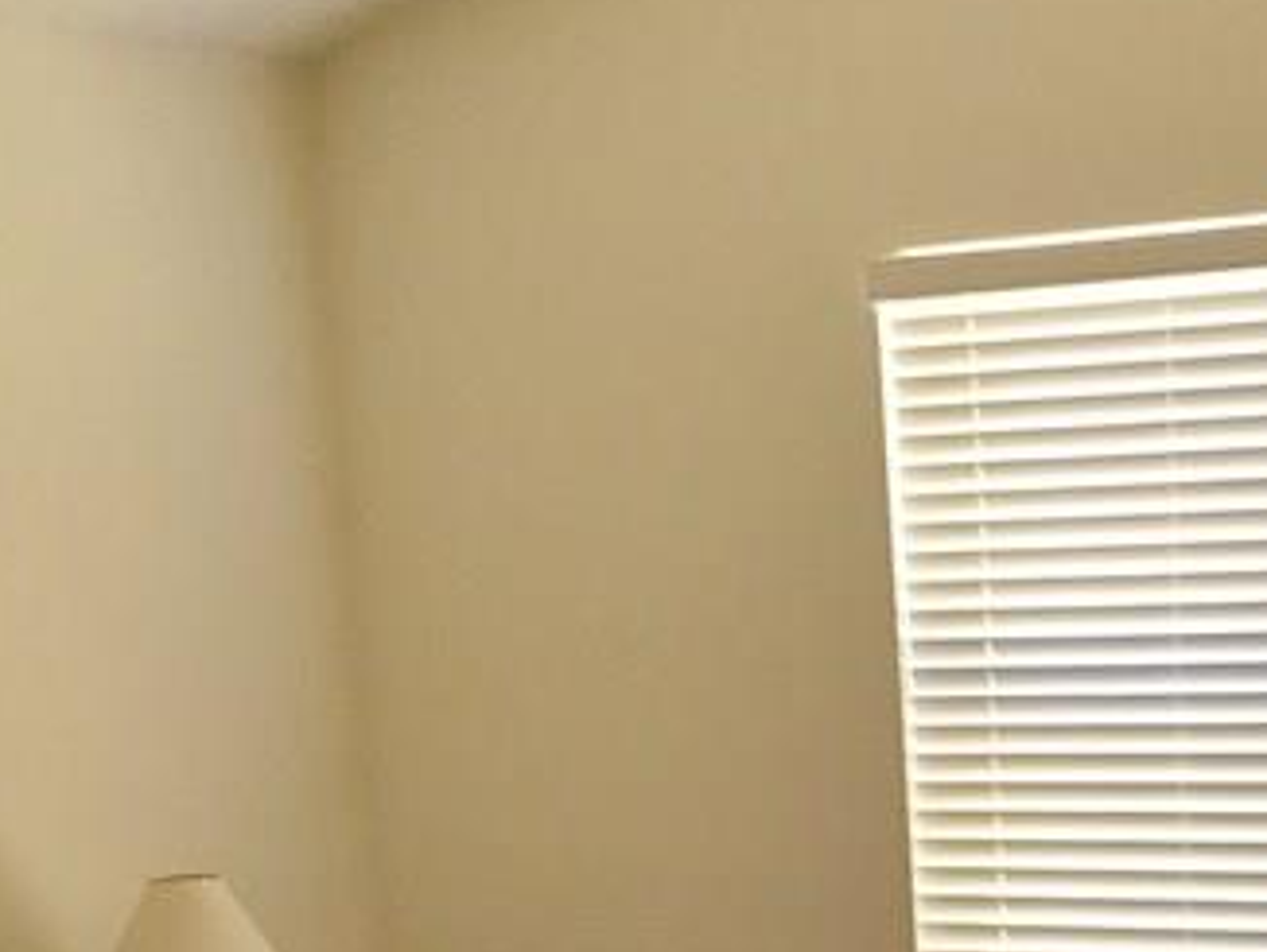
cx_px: 886
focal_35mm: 91
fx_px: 3333
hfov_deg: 21.4
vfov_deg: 15.8
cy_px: 1030
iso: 125
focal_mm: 4.15
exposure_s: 1/30
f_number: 2.2
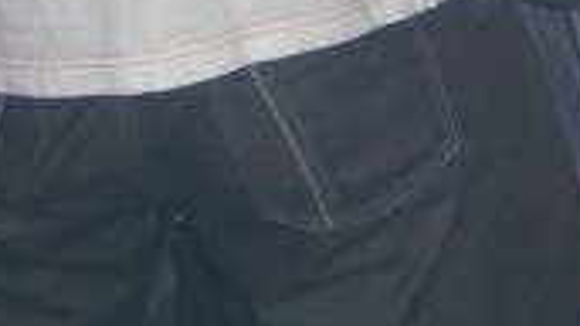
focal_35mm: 235
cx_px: 1282
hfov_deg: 8.5
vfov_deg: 5.0
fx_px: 3612
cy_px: -526
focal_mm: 9.5
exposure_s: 1/60
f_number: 3.1
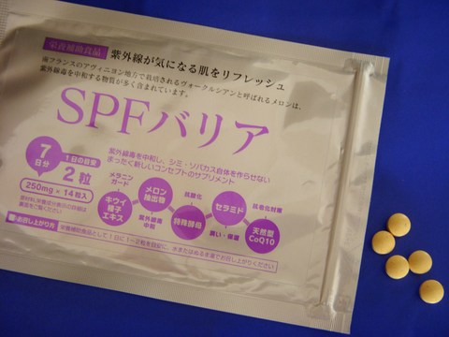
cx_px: 224
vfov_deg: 25.7
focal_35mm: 57
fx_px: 739
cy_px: 168
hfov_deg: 33.8
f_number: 3.6
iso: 100
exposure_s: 1/2.5
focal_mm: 9.4
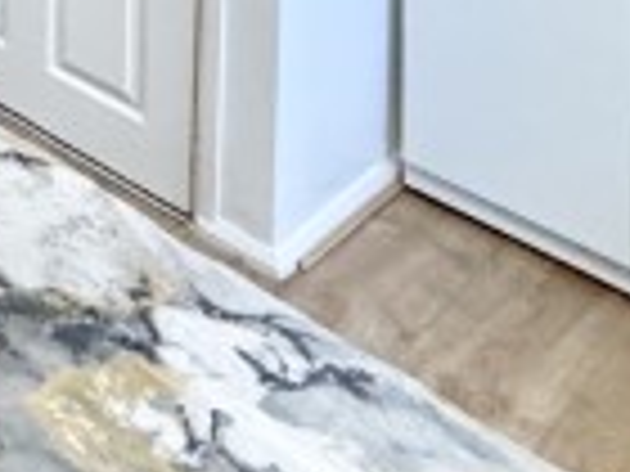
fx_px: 1165
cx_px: -428
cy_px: -580
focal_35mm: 64
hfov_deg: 22.1
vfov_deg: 15.6
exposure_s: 1/99
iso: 320
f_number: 2.2
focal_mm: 2.22
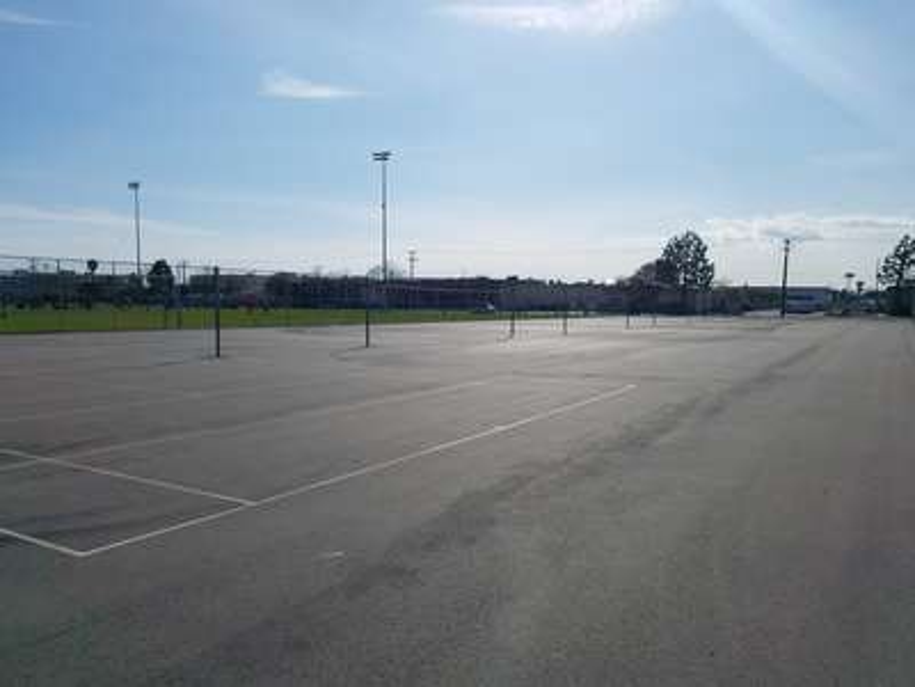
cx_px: 458
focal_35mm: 26
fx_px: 687
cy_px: 344
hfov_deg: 67.3
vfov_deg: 53.1
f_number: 1.7
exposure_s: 1/7872
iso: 50
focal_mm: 4.2
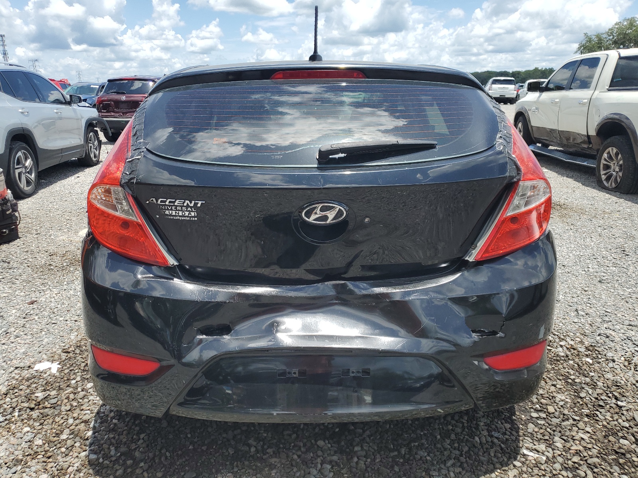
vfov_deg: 53.1
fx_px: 479
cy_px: 239
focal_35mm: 26
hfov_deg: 67.3
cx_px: 319
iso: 50
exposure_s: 1/2500
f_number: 1.5
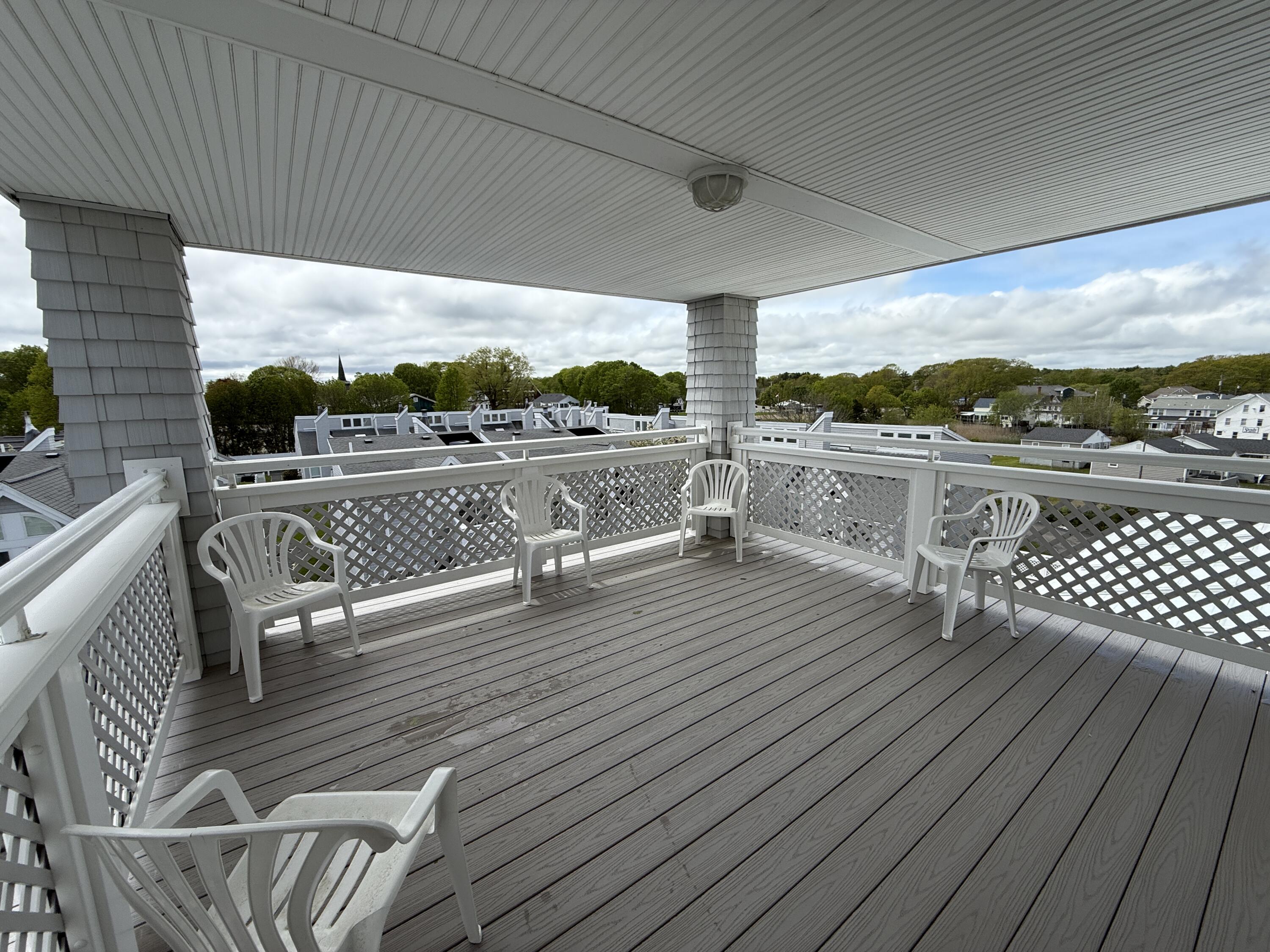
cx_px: 635
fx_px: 514
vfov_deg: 85.7
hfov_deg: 102.1
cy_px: 476
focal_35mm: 14
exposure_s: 1/2320
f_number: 2.2
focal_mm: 2.22
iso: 50
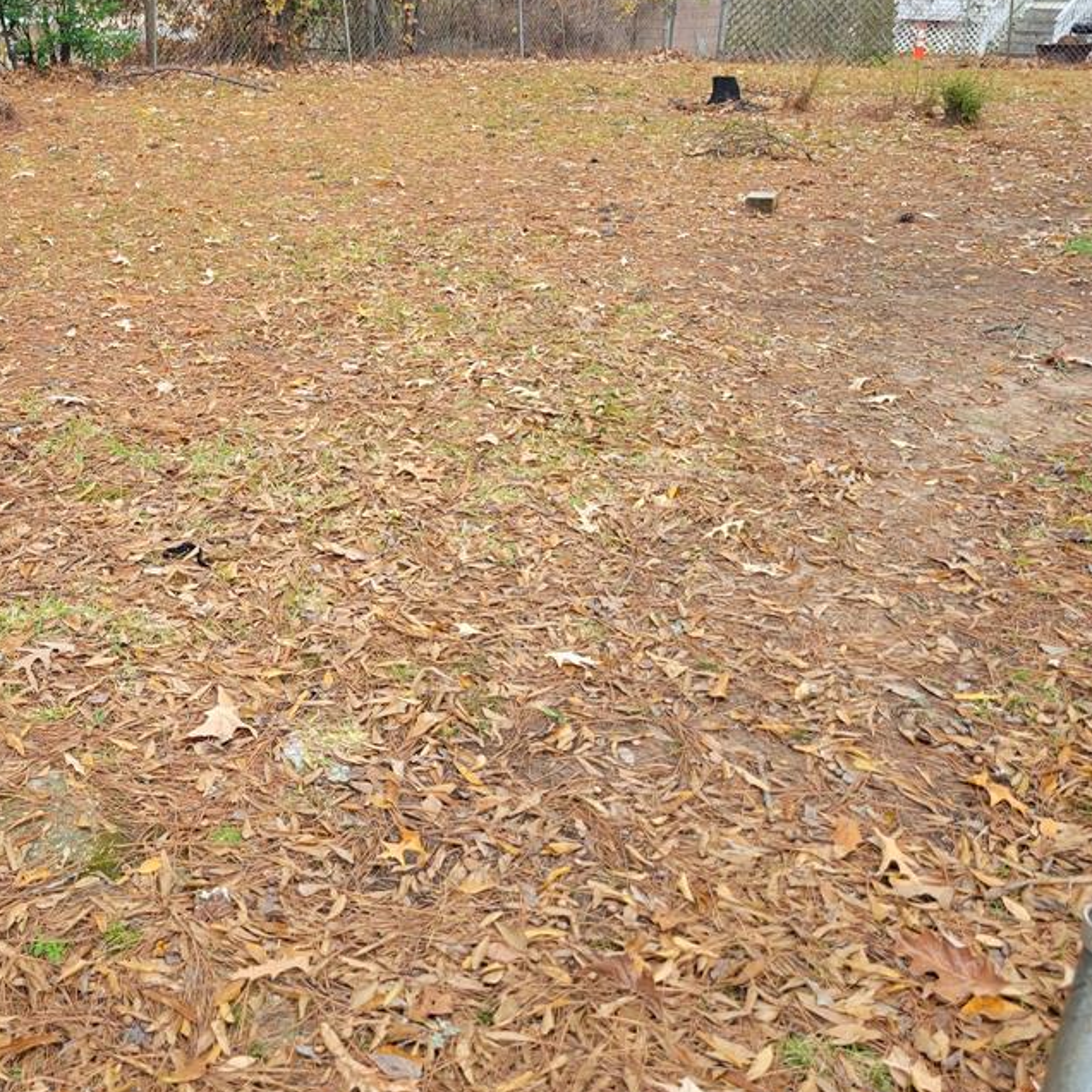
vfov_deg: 44.8
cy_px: 482
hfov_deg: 43.4
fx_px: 1321
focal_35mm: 37
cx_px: 268
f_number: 1.8
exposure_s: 1/120
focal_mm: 5.4
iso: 80
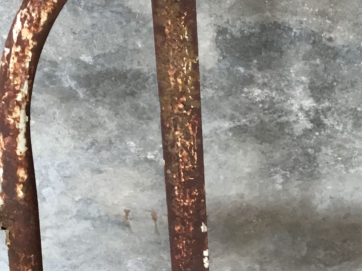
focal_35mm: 82
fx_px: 857
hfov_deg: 23.5
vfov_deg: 18.0
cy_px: 147
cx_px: 290
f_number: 2.4
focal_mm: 3.3
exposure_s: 1/33
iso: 32
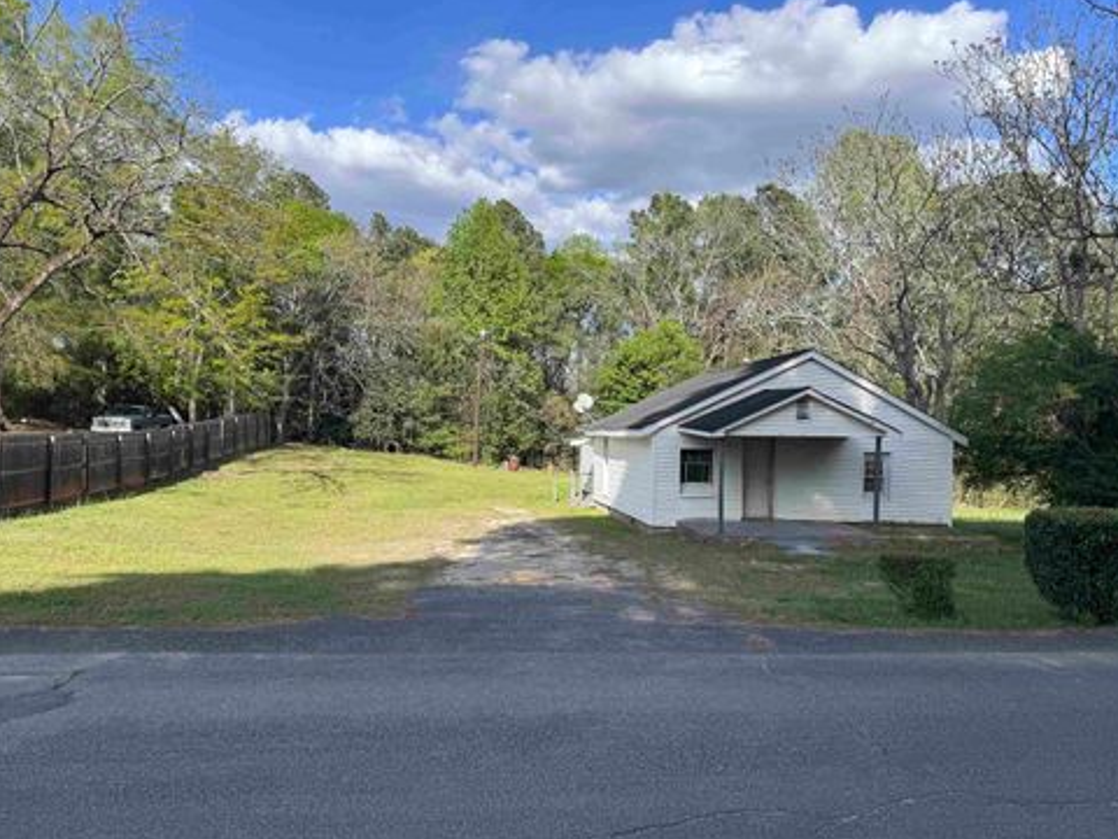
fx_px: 807
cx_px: 578
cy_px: 423
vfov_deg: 54.9
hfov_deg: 69.4
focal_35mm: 25
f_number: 1.78
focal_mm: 6.76
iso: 80
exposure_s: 1/2833
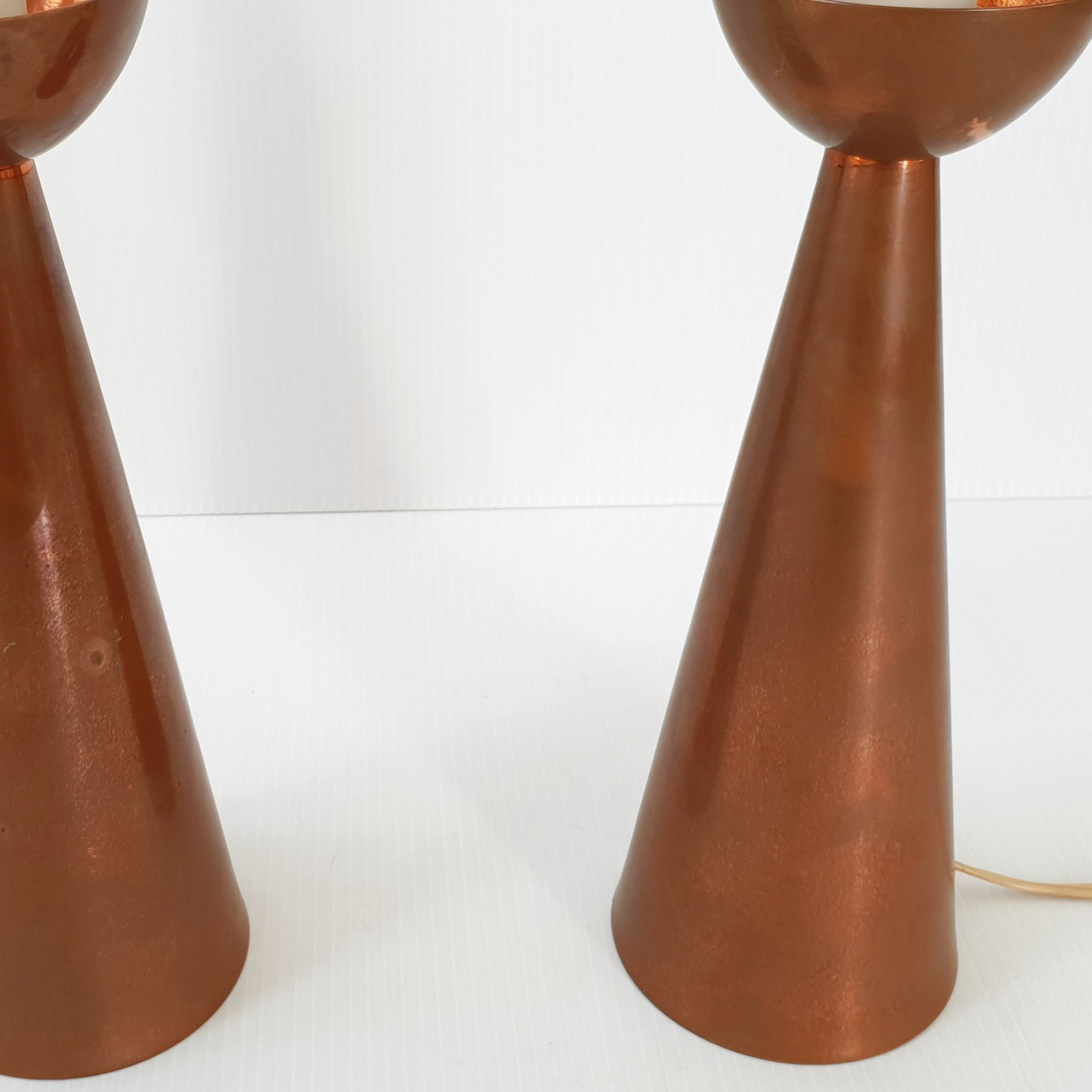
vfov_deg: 42.8
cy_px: 478
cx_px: 409
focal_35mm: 39
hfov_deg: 42.5
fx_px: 1392
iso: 50
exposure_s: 1/60
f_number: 2.4
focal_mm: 4.3
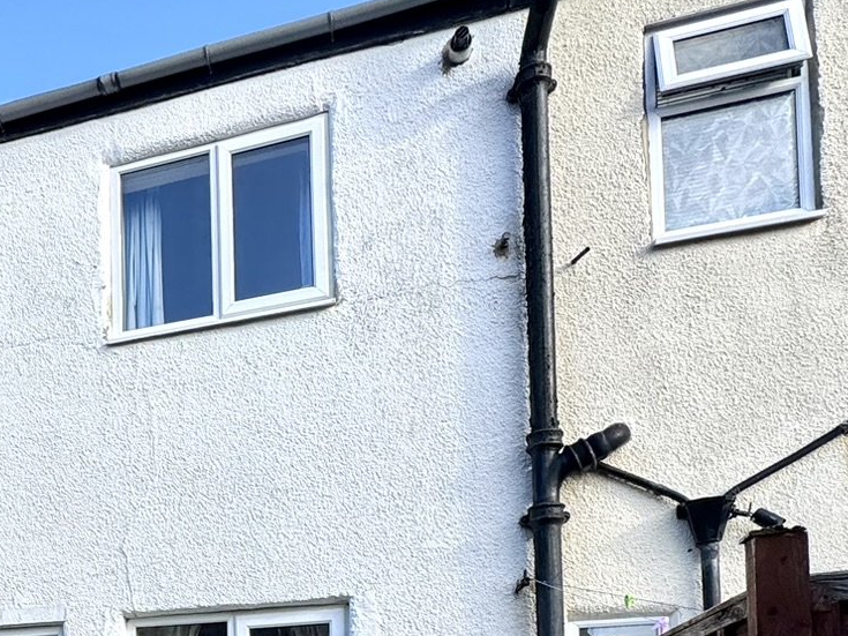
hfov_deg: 42.7
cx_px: 43
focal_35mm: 39
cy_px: 742
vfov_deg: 31.5
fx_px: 955
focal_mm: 2.22
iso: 40
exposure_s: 1/720
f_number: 2.2
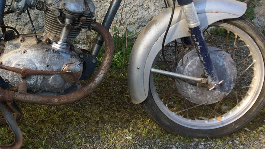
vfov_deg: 21.0
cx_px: 36
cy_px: -6
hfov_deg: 36.0
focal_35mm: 55
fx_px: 387
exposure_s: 1/410
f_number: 2.2
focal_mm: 4.15
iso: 32
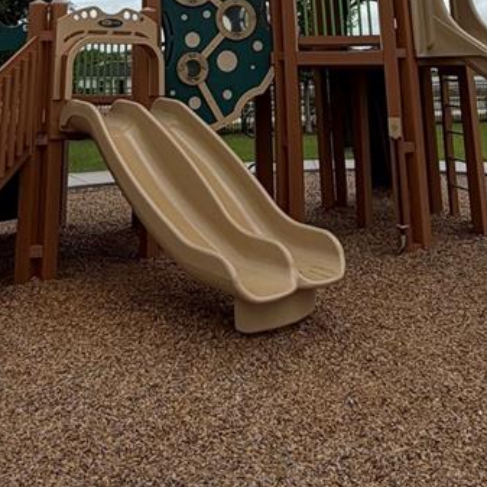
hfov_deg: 38.3
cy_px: -113
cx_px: 225
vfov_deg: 31.4
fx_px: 700
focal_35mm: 44
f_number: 2.2
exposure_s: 1/1312
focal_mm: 2.22
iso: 20
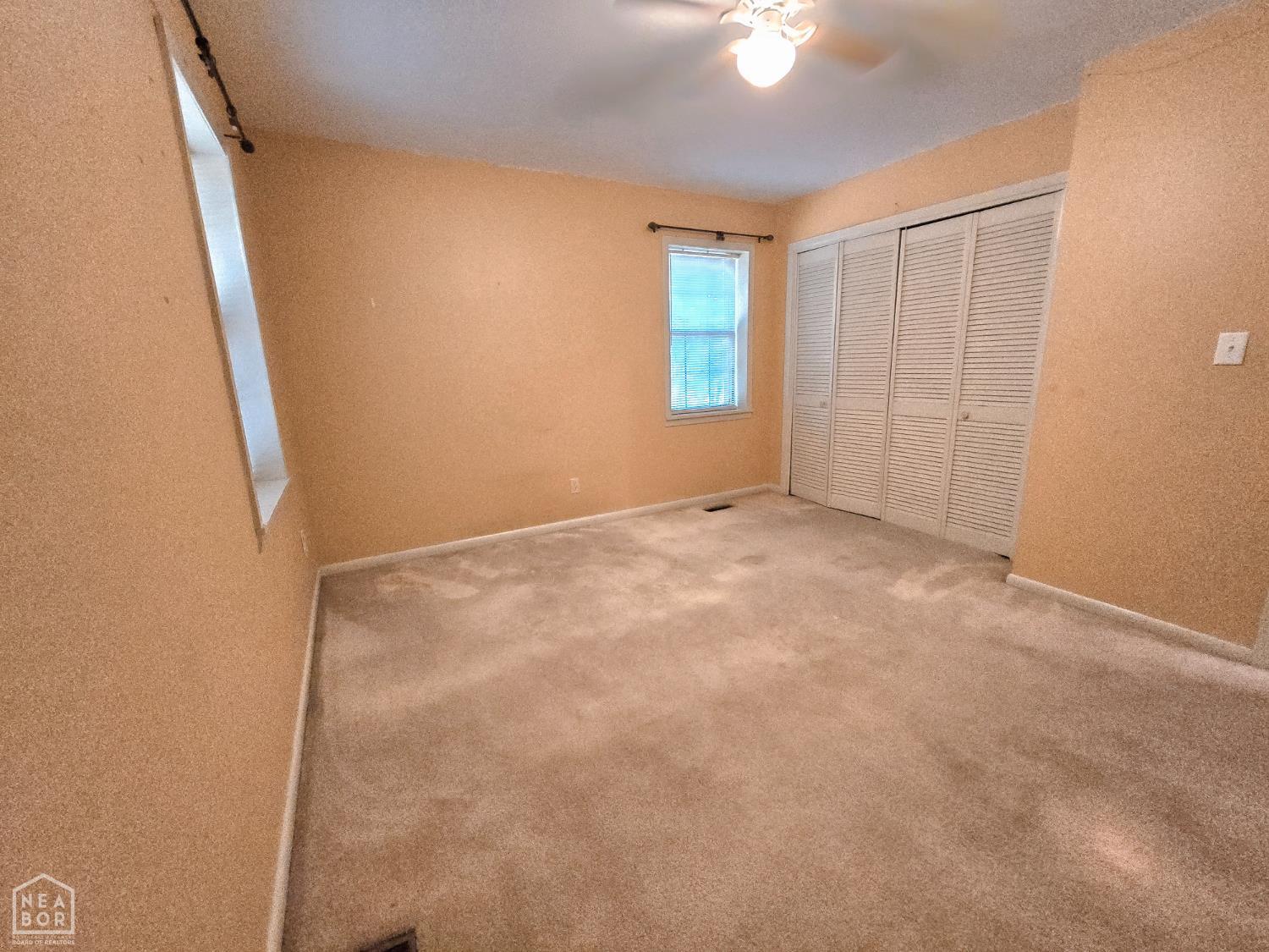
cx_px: 634
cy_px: 476
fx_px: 477
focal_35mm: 13
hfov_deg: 106.2
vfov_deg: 89.9
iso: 1000
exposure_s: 1/60.2
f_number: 2.2
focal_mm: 2.2
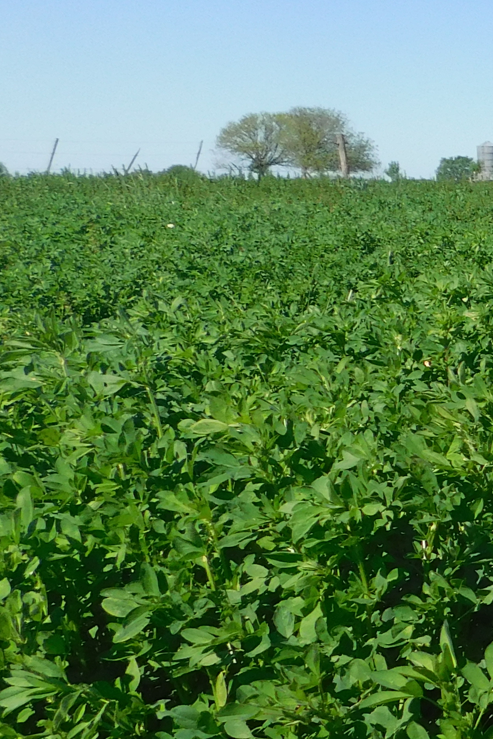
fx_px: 1376
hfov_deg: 15.6
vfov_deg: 30.0
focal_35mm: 67
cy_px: 425
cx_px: 1015
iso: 125
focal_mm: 4
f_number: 6
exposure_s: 1/400
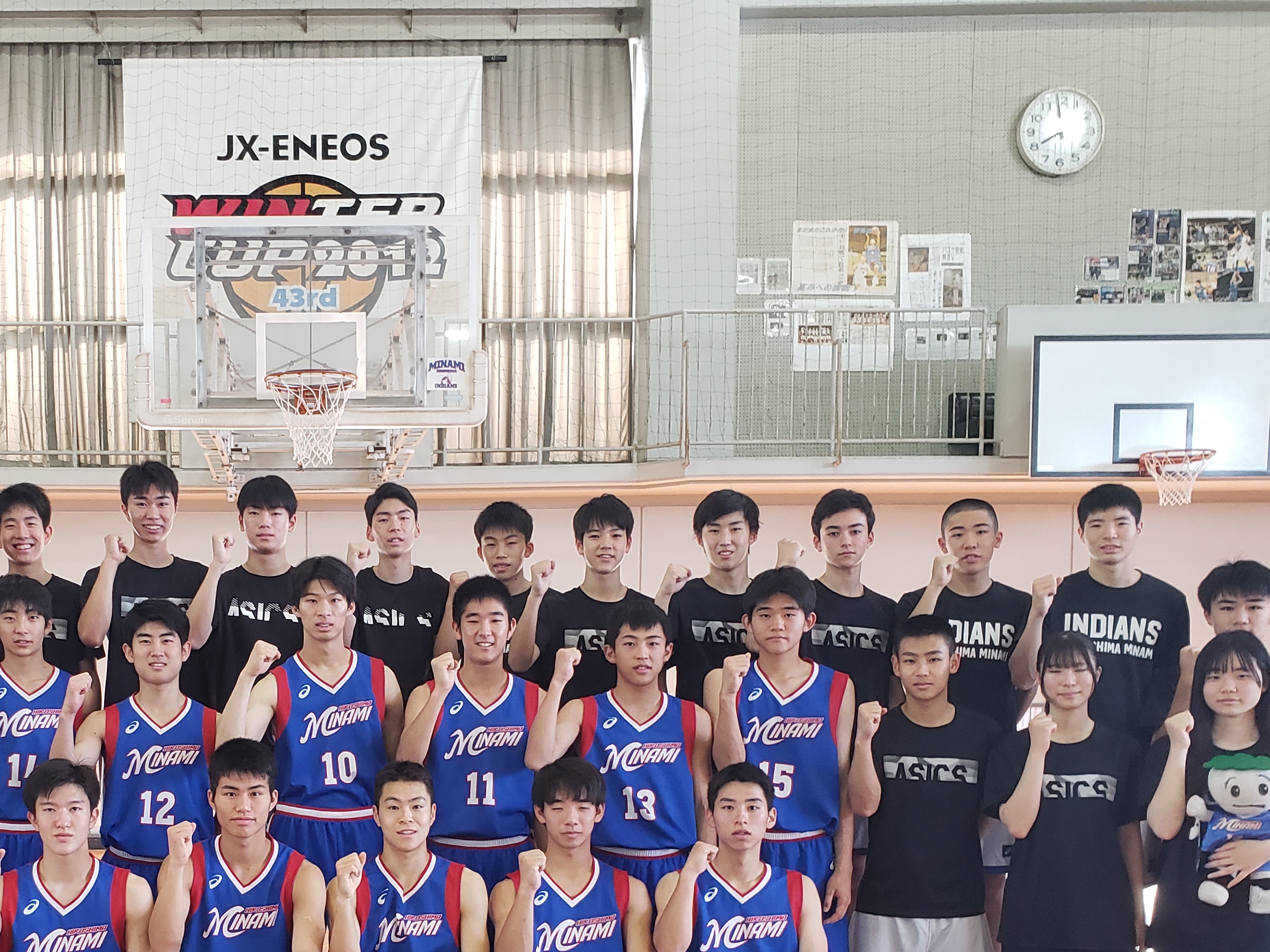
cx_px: 283
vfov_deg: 31.0
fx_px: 1651
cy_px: 820
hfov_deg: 40.6
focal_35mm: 45
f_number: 2.4
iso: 250
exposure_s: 1/60
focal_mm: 4.3
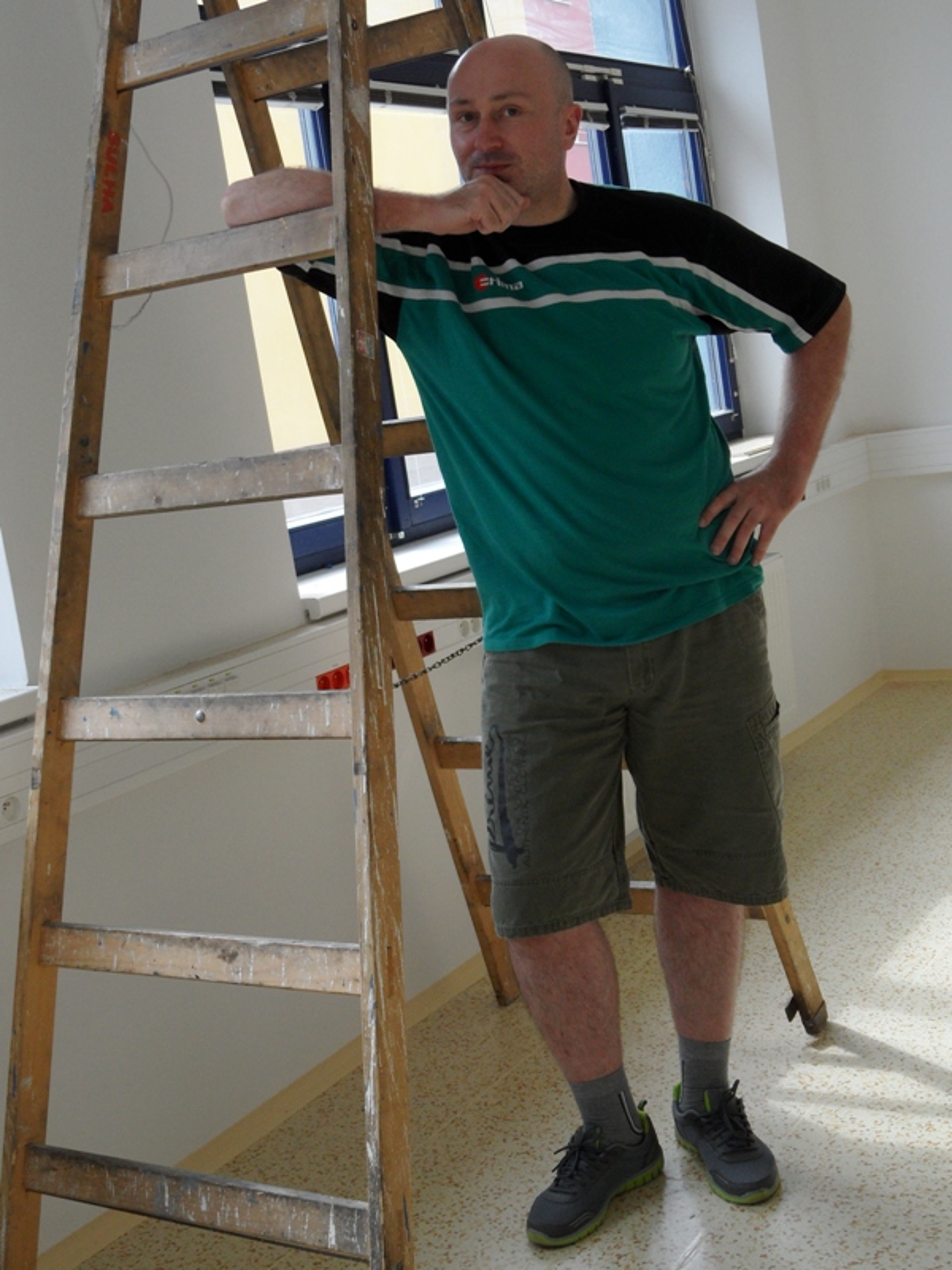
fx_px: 1467
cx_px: 476
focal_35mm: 40
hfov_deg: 36.0
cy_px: 635
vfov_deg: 46.8
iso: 80
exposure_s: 1/90
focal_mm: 6.5
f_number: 3.6
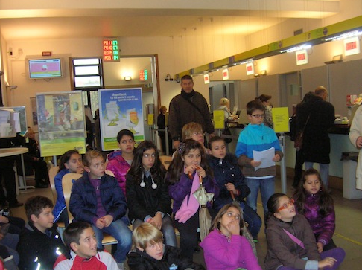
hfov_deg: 44.7
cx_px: 212
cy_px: 156
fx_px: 439
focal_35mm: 42
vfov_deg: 34.2
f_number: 2.9
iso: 200
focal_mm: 5.7
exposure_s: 1/60.1
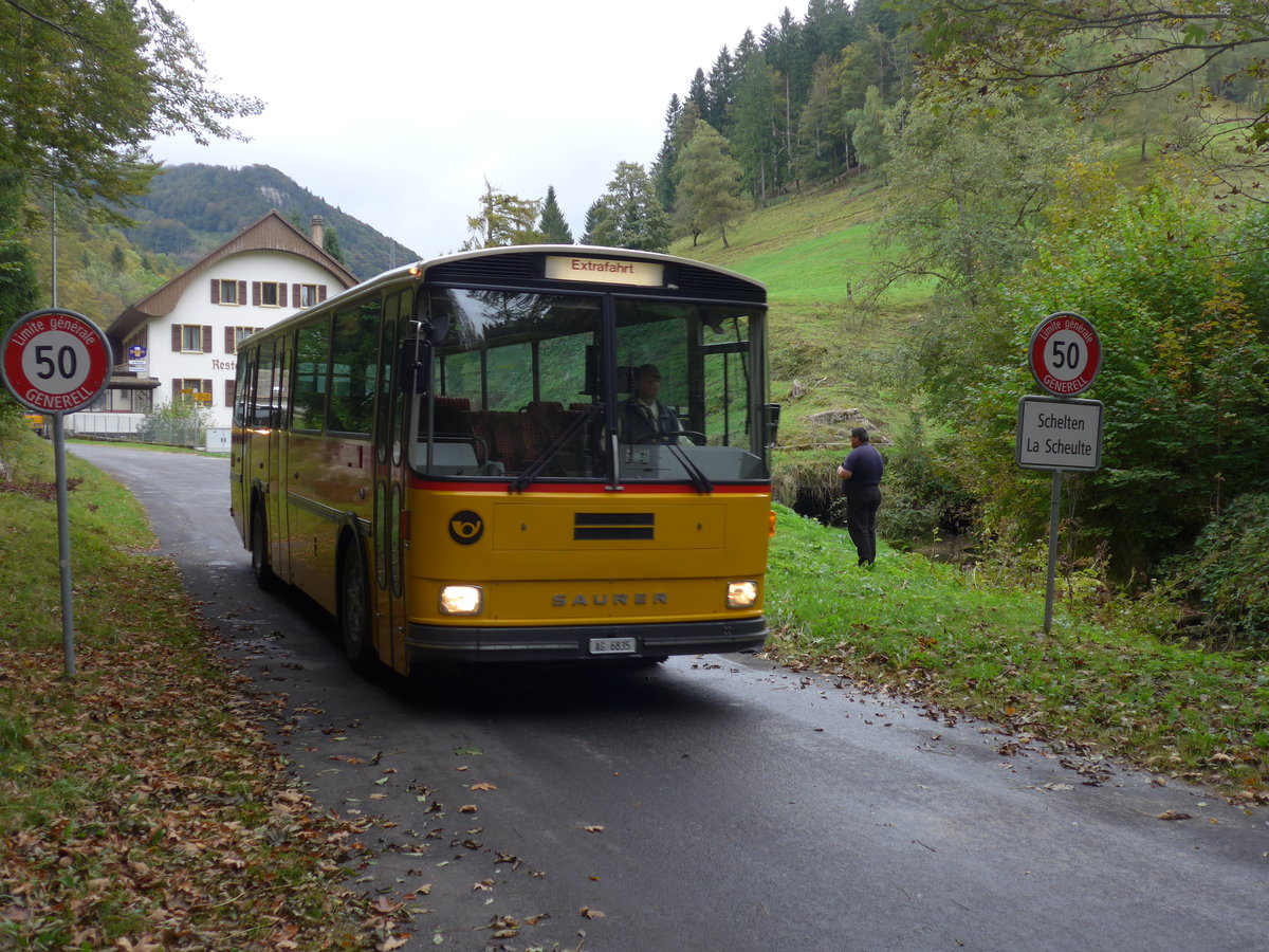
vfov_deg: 36.8
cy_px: 476
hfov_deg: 47.9
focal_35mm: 39
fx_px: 1430
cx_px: 634
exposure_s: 1/160
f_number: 2.8
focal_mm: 8
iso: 80
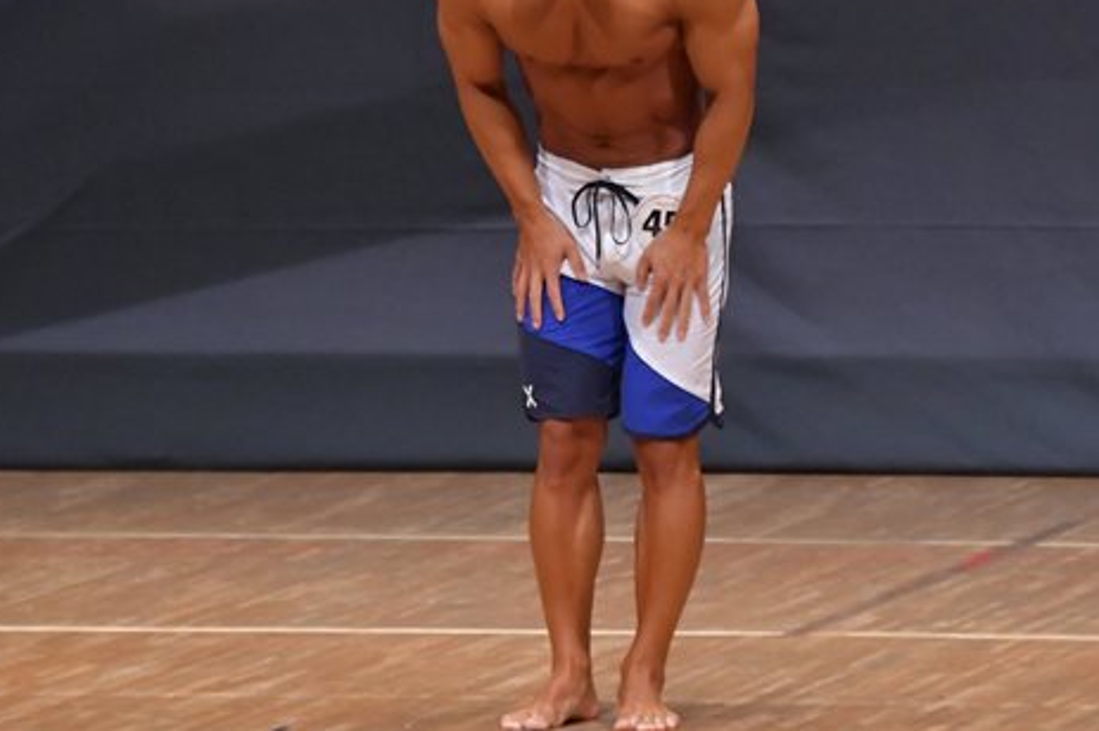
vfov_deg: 2.7
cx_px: 618
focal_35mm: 502
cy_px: 206
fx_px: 15314
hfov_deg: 4.1
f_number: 5.6
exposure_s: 1/400
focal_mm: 200
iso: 6400
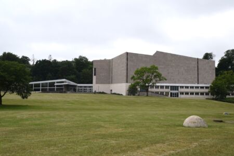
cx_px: 117
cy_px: 78
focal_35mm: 46
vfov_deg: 28.9
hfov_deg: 42.3
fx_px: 302
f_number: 7.1
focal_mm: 31
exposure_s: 1/200
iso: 400
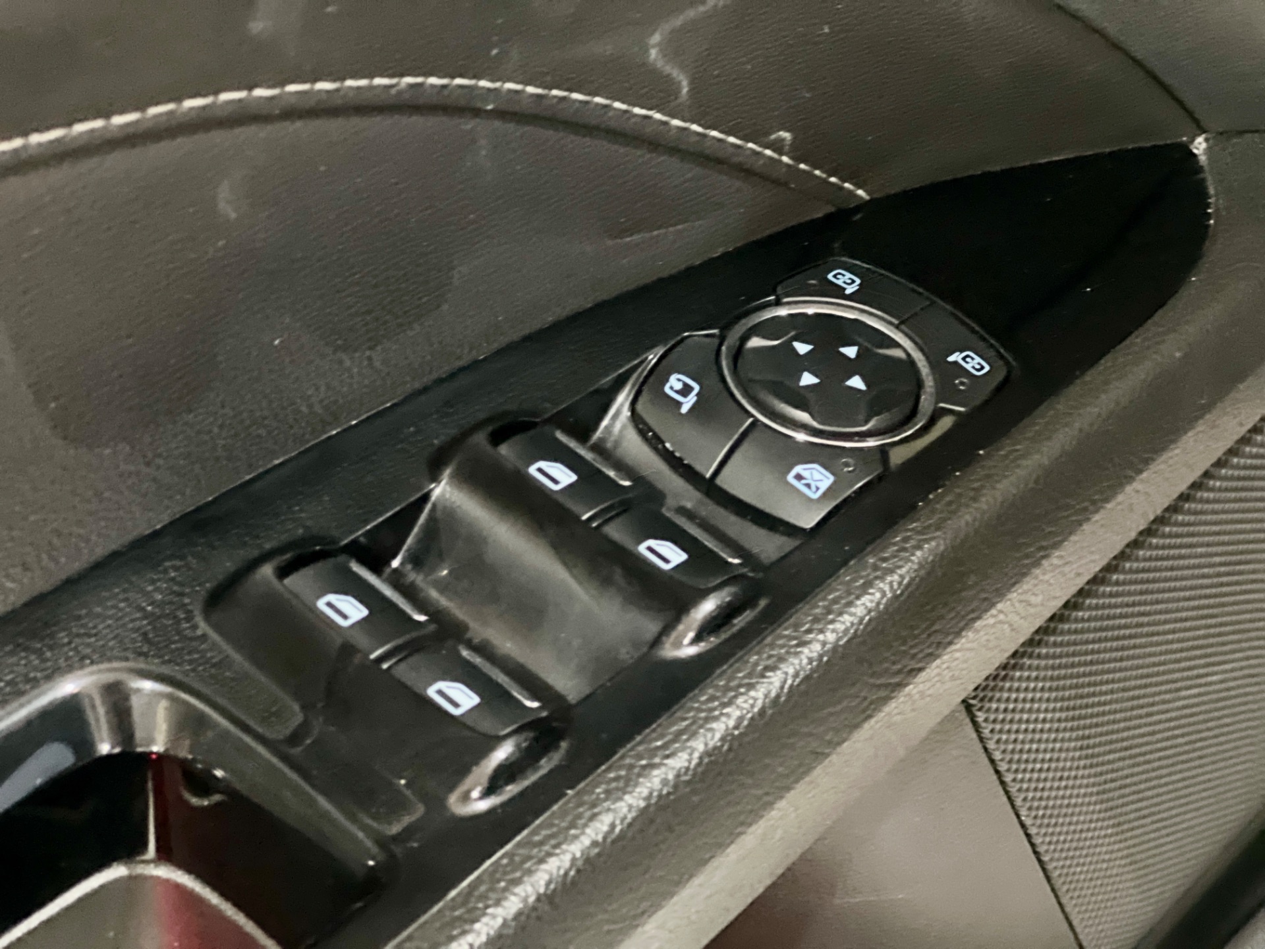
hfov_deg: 25.3
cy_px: 474
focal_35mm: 77
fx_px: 2814
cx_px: 632
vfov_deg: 19.1
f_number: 2.8
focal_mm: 9
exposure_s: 1/15
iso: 2000
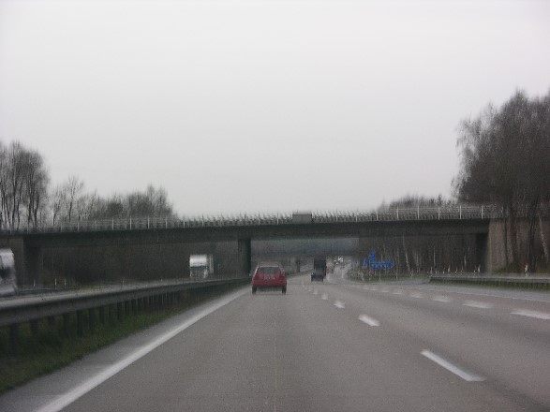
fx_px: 2065
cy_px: 206
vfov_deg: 11.4
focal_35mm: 130
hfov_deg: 15.2
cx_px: 275
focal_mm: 31.9
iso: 50
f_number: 4.3
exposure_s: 1/90.5
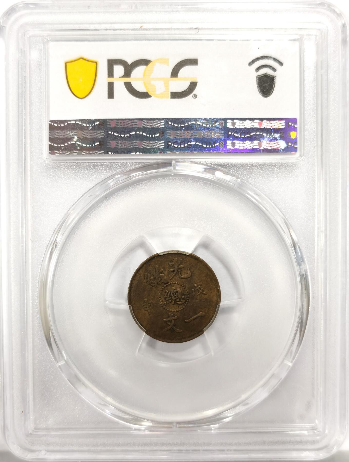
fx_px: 722
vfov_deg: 35.4
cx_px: 174
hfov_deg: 27.2
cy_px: 231
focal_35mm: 54
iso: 160
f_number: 16
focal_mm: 5.56
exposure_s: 1/100
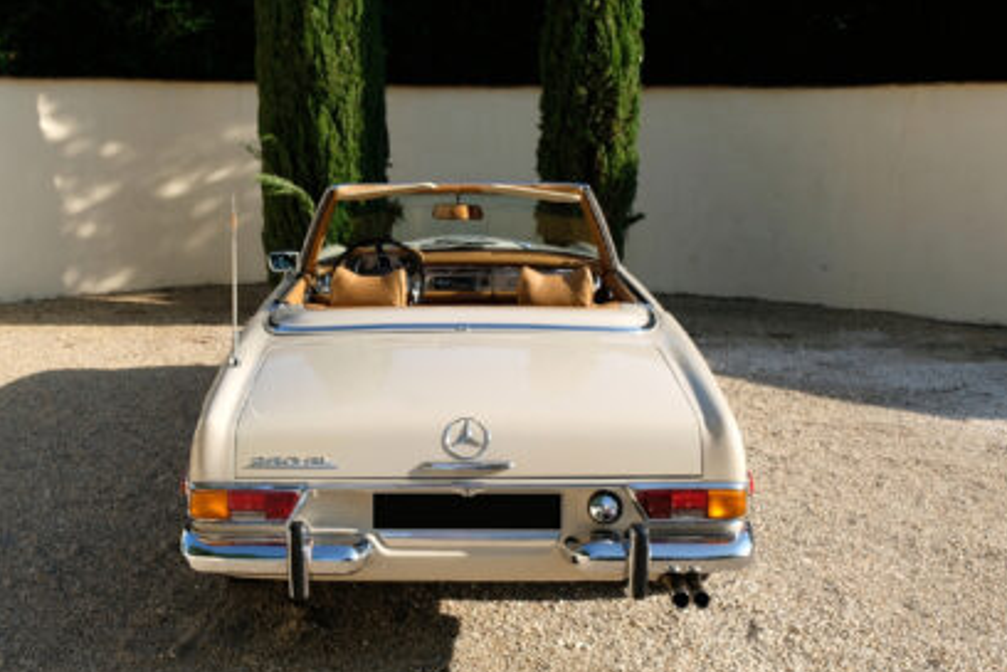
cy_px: 346
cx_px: 474
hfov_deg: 58.7
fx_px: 895
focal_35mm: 32
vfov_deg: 41.1
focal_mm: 19.4
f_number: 6.4
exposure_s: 1/300
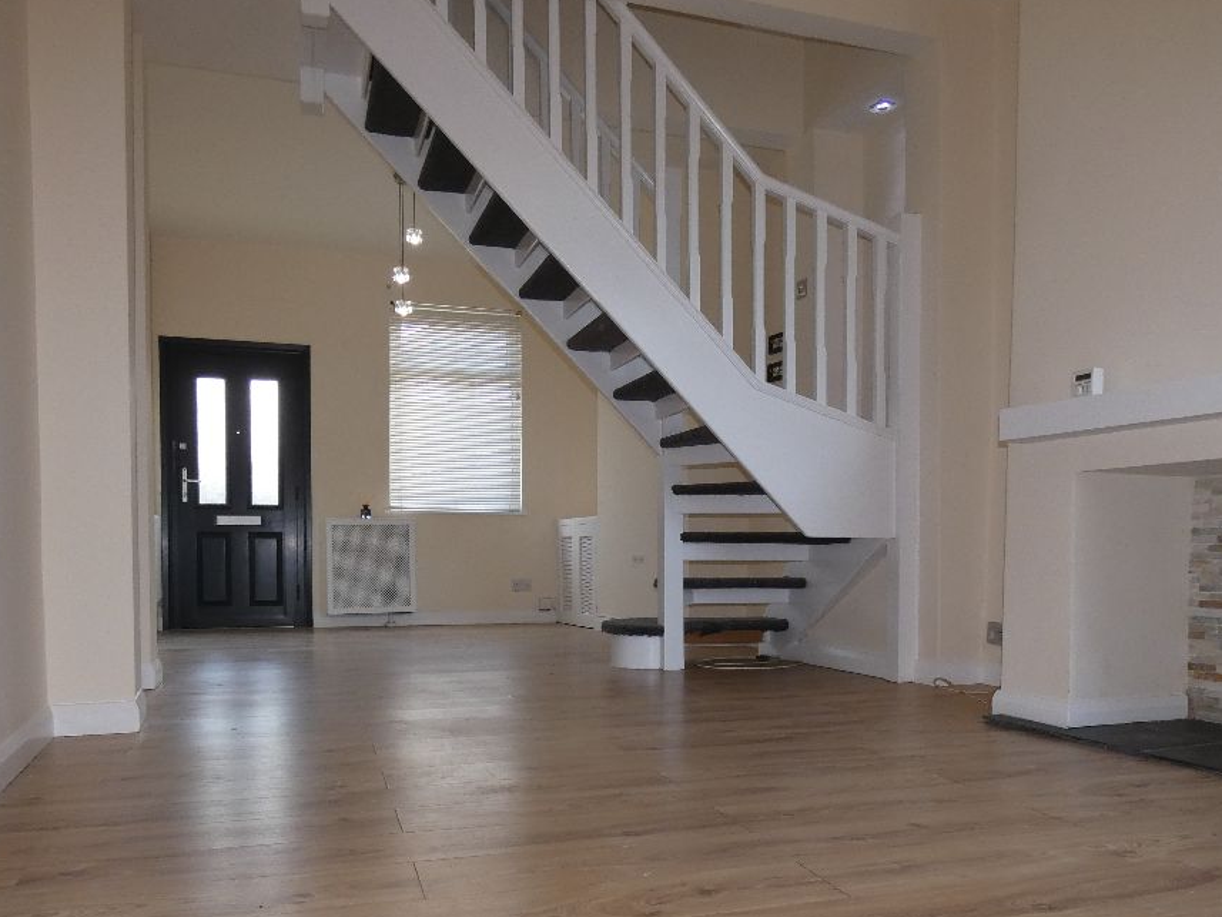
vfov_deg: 49.2
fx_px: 989
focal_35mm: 28
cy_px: 586
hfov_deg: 63.4
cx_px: 635
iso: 160
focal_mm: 3.6
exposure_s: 1/60
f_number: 3.5
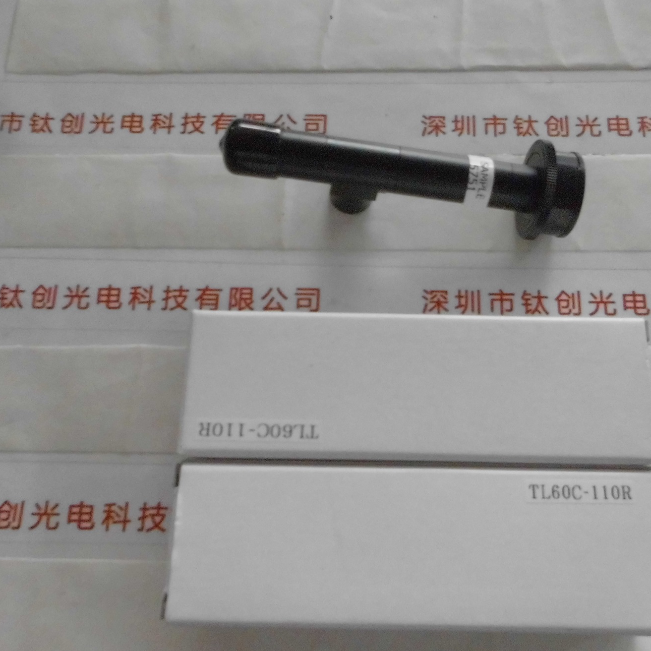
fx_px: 745
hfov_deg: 47.0
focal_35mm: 35
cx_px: 381
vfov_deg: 47.2
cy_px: 297
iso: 400
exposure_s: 1/15
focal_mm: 4.6
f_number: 3.2
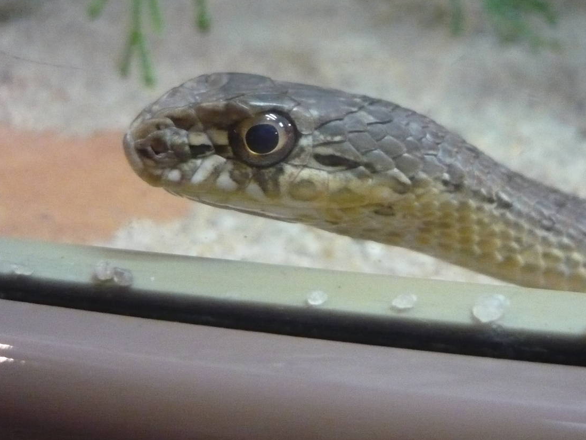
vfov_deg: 30.1
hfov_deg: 39.6
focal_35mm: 48
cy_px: 156
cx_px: 279
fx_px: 813
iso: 800
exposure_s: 1/40
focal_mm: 5.5
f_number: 2.8
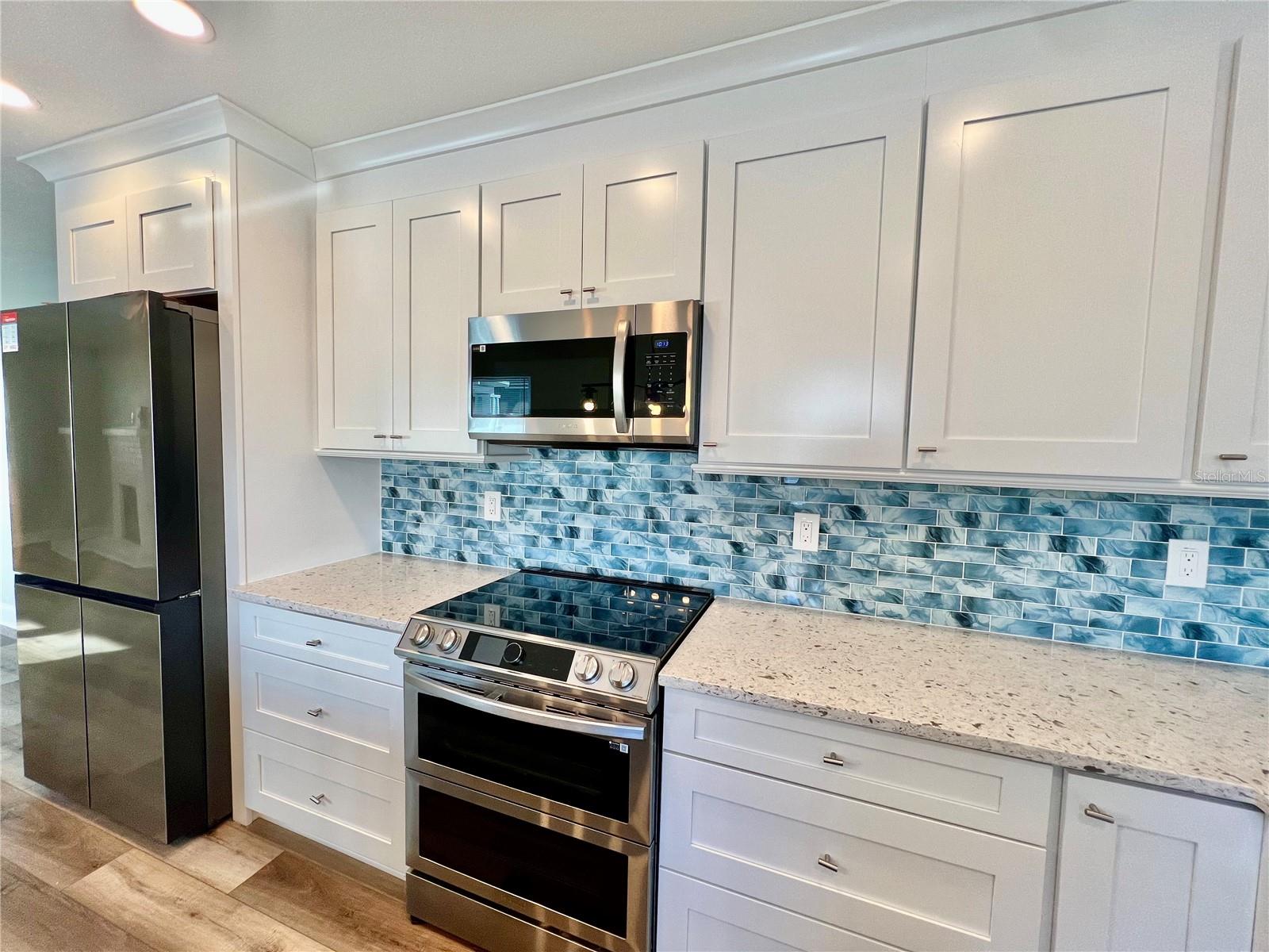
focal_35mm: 13
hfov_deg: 106.2
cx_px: 634
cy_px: 476
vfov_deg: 89.9
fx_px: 477
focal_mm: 1.57
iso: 80
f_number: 1.8
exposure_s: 1/120
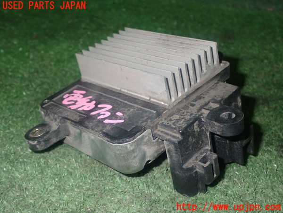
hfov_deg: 40.4
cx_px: 142
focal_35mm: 47
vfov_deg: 30.9
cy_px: 106
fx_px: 384
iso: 640
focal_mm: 8.4
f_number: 9
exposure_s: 1/50
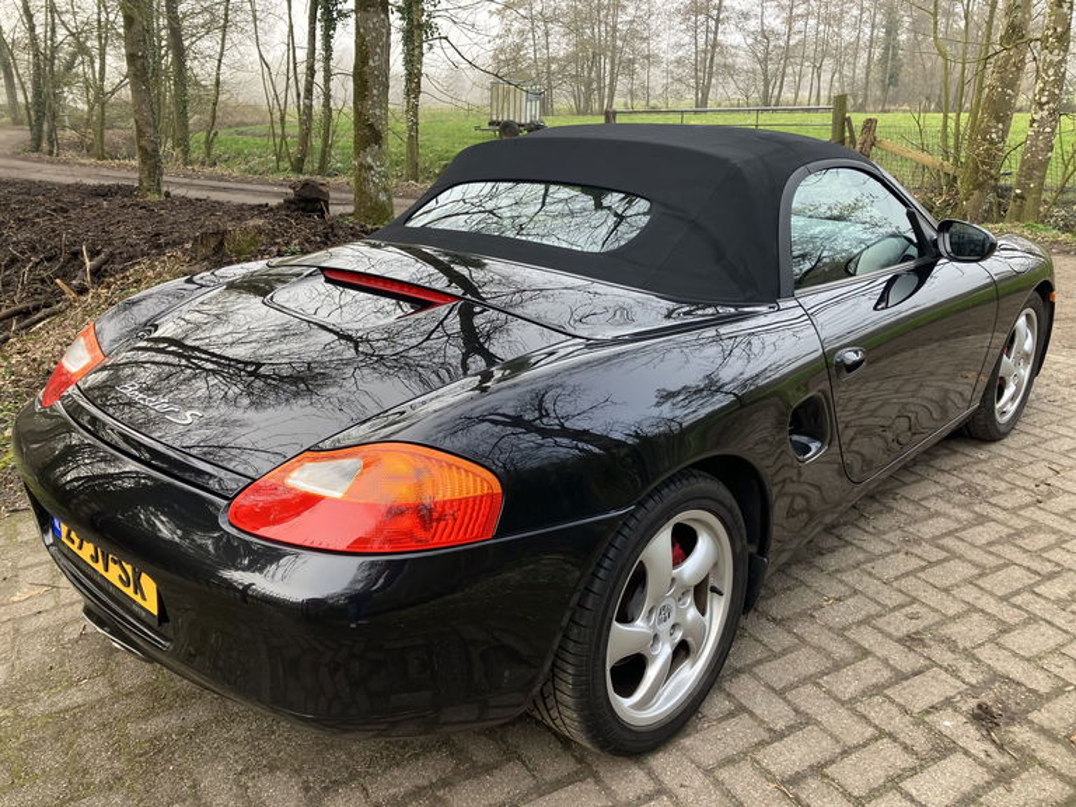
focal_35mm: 28
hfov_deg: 63.4
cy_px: 404
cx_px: 538
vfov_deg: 49.7
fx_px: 870
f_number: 1.8
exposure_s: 1/121
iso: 32
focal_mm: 3.99
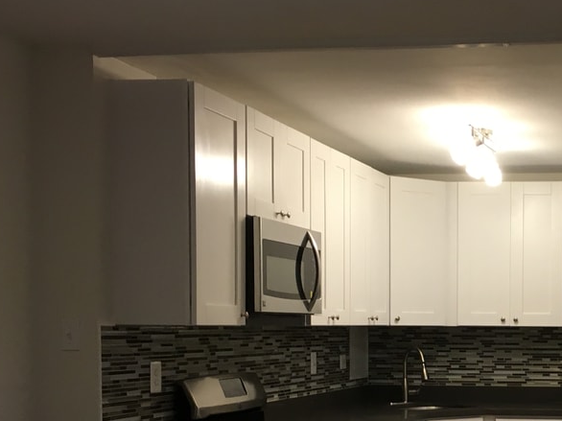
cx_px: 581
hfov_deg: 27.5
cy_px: 379
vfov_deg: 21.7
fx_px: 1071
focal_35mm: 66
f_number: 2.2
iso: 50
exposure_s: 1/30
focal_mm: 4.15
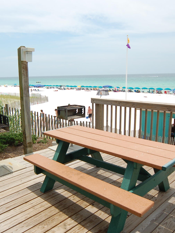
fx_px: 195
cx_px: 71
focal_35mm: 29
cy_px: 110
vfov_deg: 61.6
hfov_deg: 48.0
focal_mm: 12
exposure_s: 1/400
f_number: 10
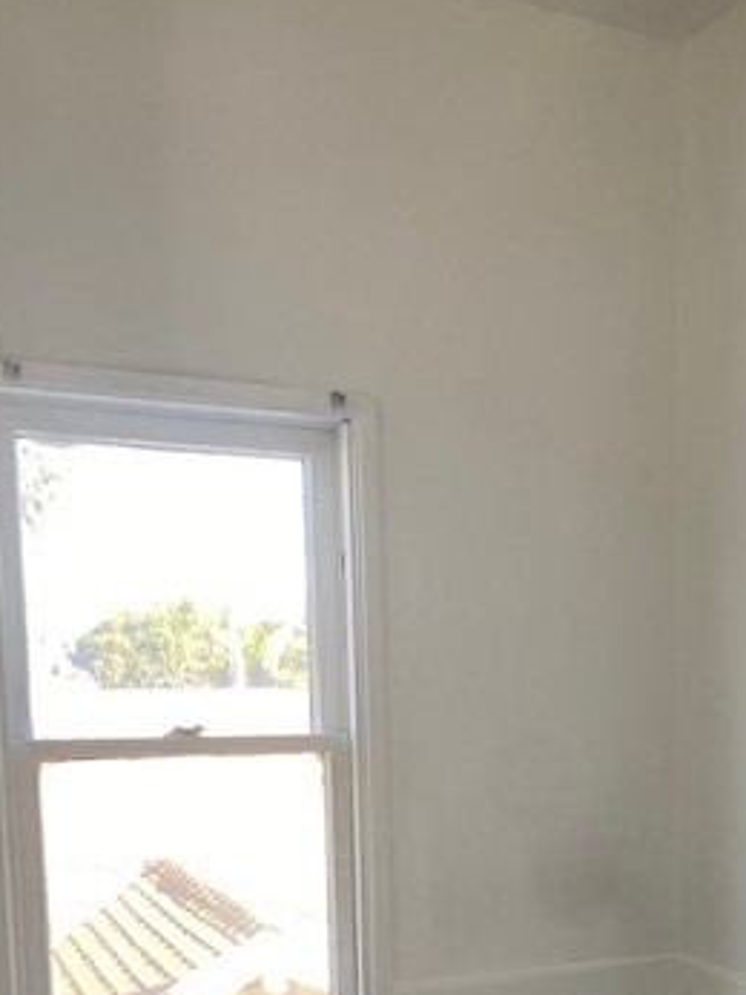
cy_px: 854
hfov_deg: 29.1
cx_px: 669
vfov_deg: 37.6
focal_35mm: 48
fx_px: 1380
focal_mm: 4.25
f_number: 1.8
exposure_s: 1/120
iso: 40
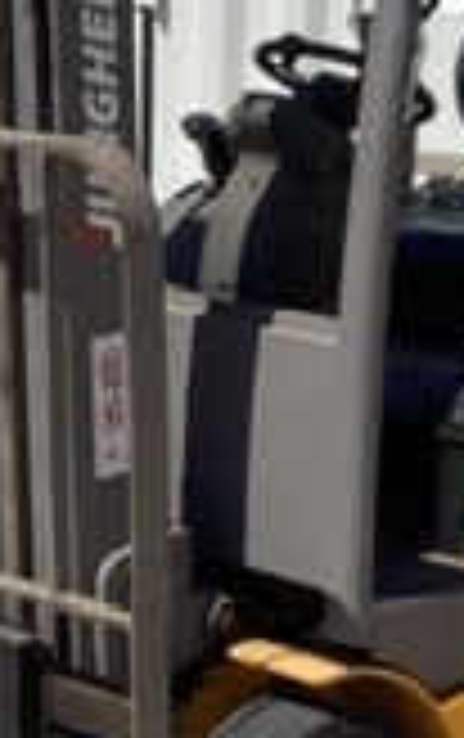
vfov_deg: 16.3
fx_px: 2581
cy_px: 351
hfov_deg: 10.3
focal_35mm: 128
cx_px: 131
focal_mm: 3.3
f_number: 2.4
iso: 25
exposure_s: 1/2262
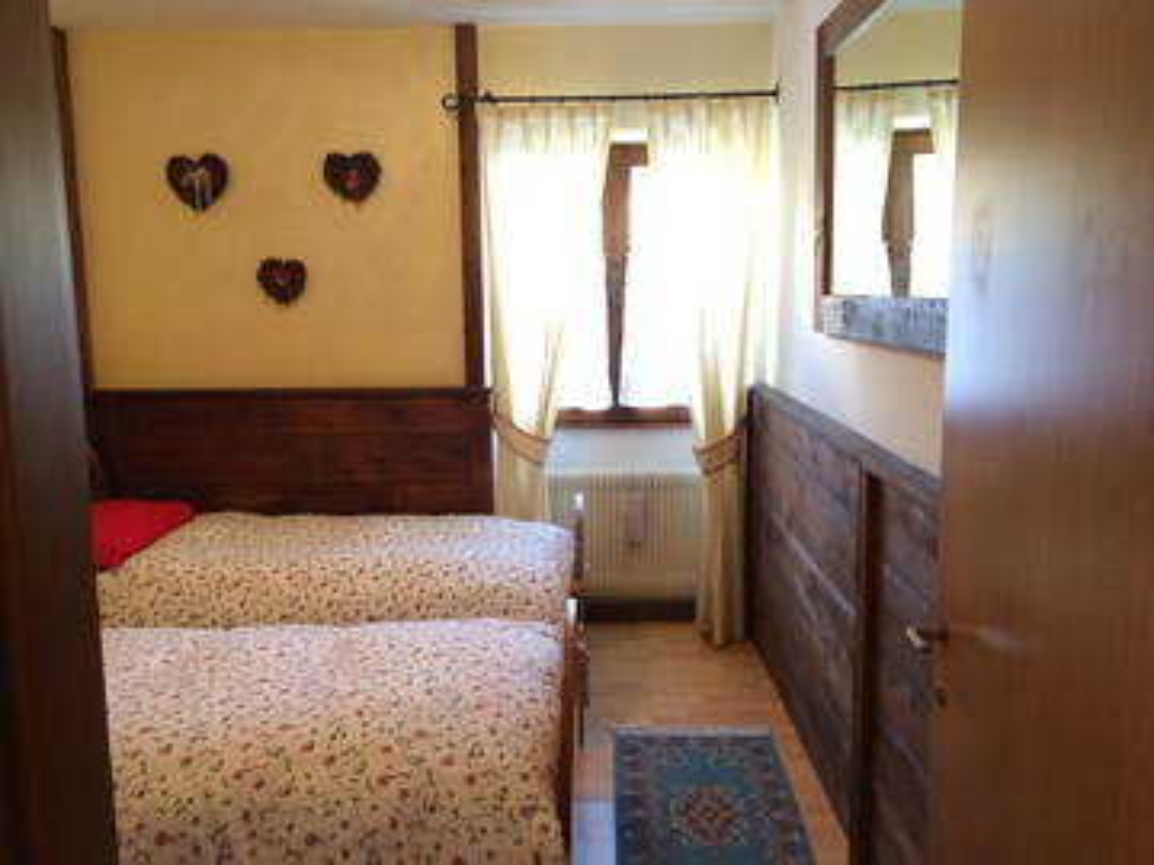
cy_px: 432
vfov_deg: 46.8
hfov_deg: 60.0
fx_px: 1000
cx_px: 577
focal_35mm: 30
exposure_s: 1/30
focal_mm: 4.12
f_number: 2.2
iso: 200
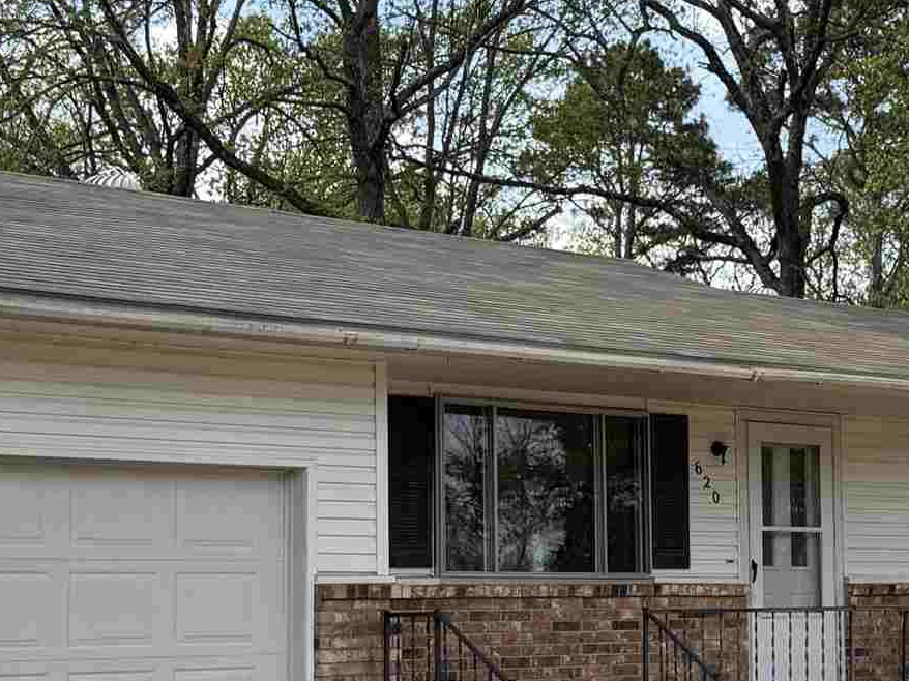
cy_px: 448
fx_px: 2205
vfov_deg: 17.5
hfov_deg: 22.9
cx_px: 749
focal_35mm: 84
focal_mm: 6.76
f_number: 1.78
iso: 100
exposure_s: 1/3425
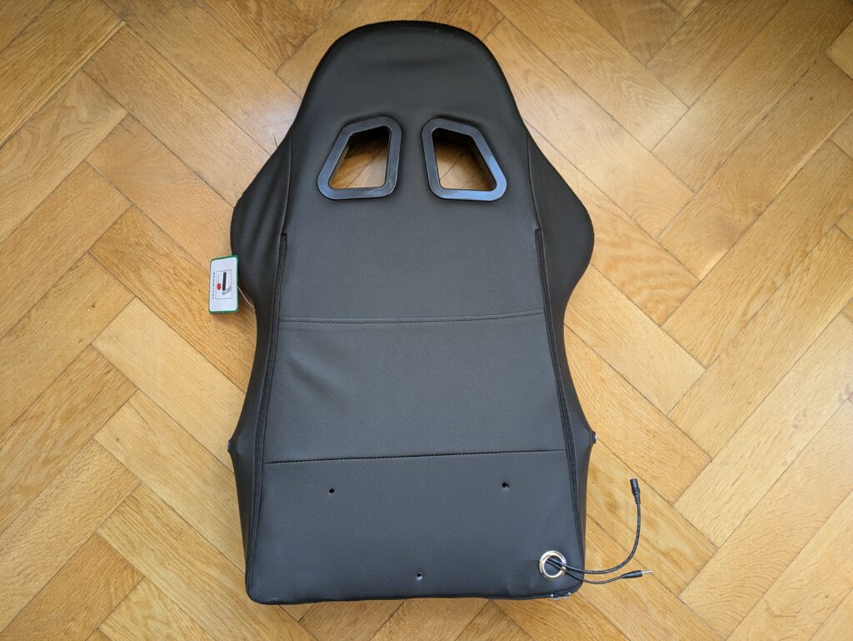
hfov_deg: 69.4
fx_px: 616
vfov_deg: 54.9
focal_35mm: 25
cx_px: 426
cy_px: 320
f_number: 1.89
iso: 154
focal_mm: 5.43
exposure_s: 1/25
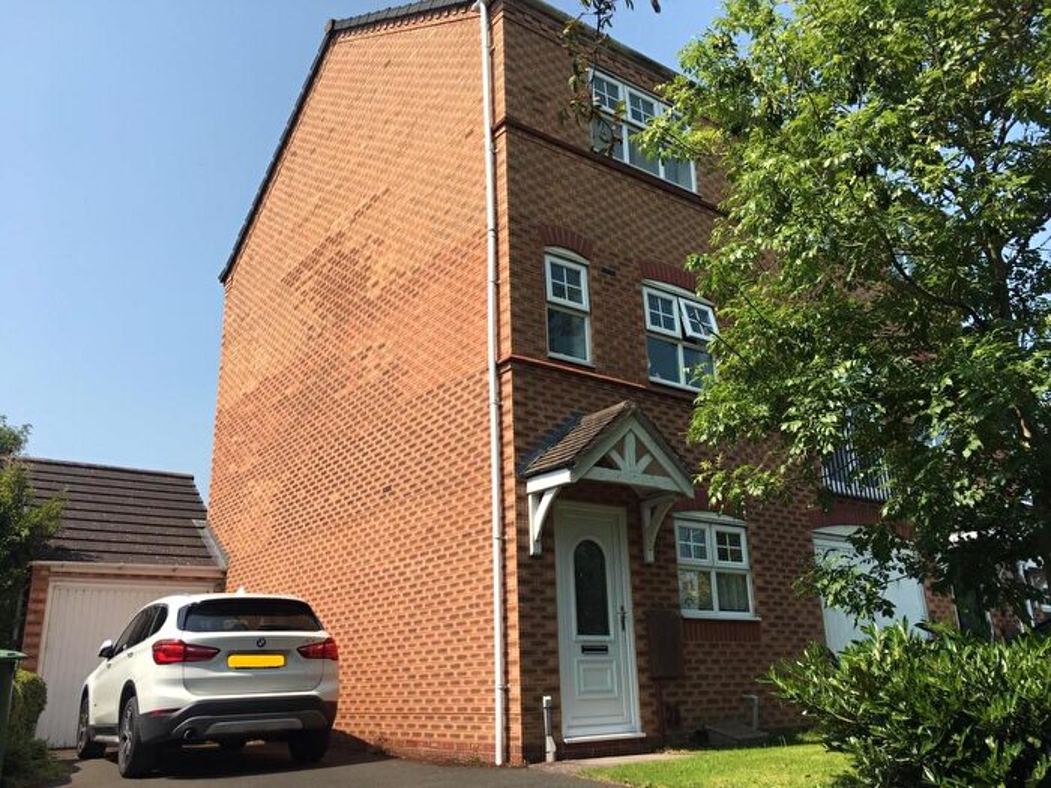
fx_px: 880
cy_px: 394
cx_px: 526
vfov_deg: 48.2
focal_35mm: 29
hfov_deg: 61.7
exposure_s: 1/1282
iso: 25
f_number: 2.2
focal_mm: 4.15
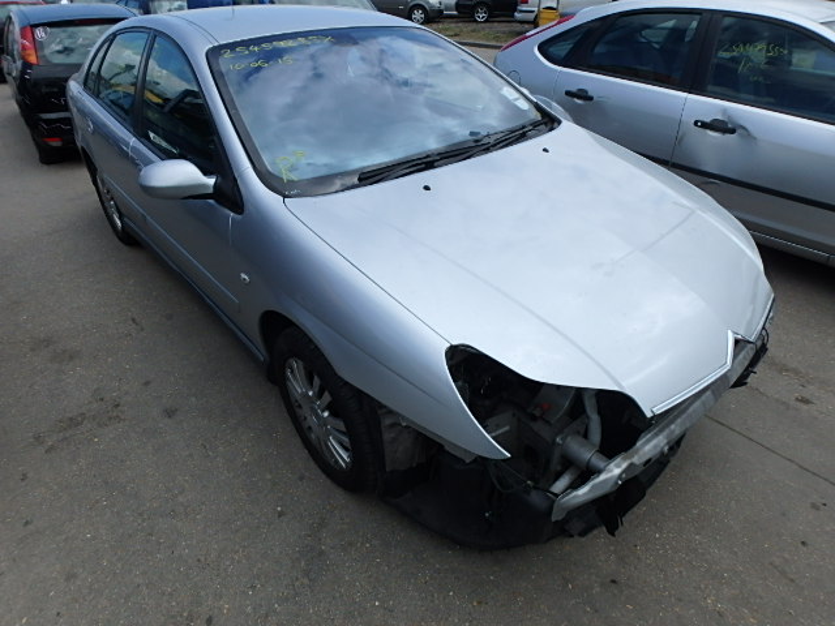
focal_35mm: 21
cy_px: 313
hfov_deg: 79.0
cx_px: 418
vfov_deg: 63.4
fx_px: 507
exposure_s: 1/400
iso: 125
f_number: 6
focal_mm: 3.7
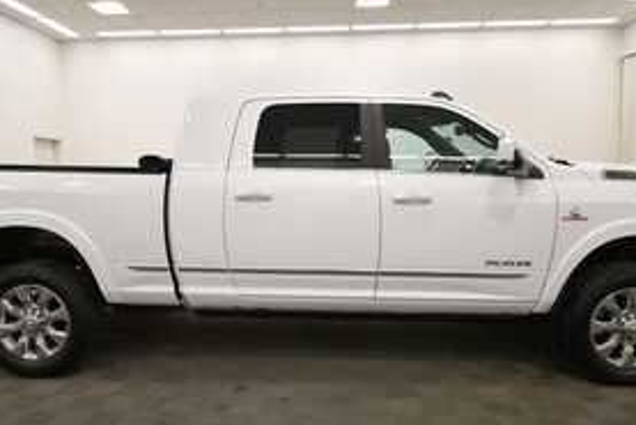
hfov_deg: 69.4
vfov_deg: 49.6
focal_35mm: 26
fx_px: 460
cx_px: 312
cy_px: 226
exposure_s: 1/250
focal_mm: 12
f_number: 4.8
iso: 560
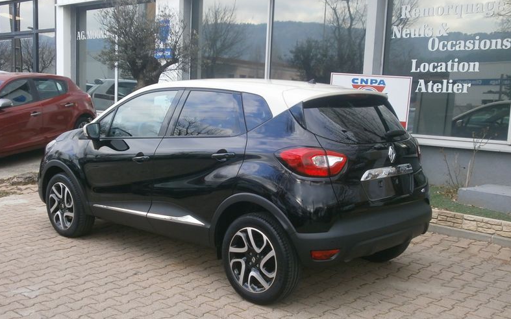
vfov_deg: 30.5
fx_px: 585
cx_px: 257
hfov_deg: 47.2
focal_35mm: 42
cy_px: 192
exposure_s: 1/250
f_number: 3.4
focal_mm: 6.9
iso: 160
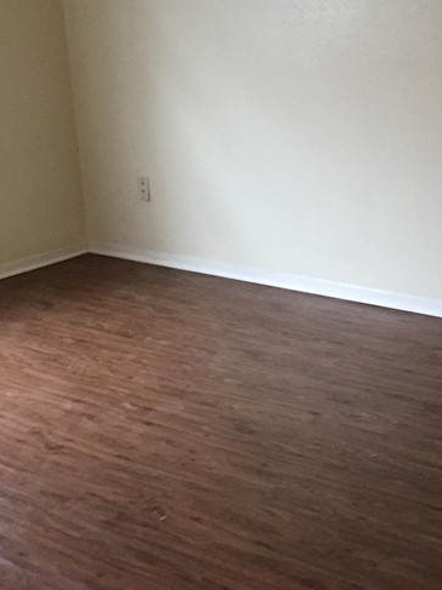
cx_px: 350
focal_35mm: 61
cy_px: 172
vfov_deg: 31.3
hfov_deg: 23.7
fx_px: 1039
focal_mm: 4.15
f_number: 2.2
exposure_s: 1/17
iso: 250
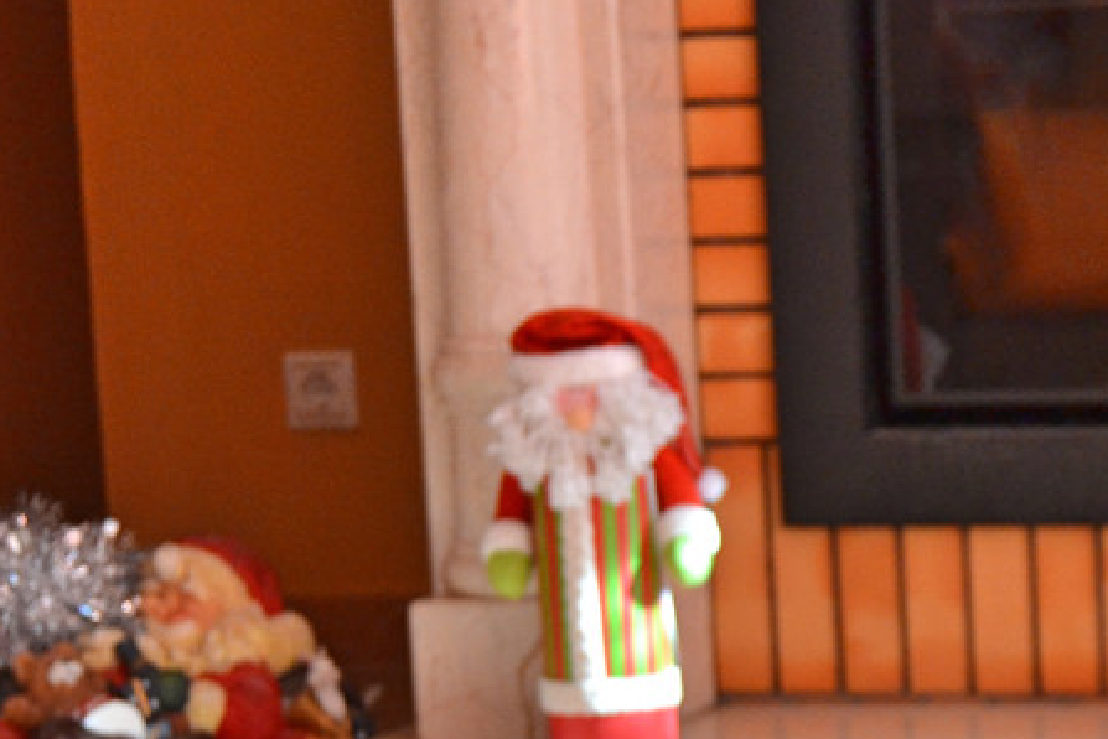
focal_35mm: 129
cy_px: 955
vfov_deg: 10.4
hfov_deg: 15.5
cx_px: 1222
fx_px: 3970
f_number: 4.2
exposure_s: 1/60
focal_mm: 30
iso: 900
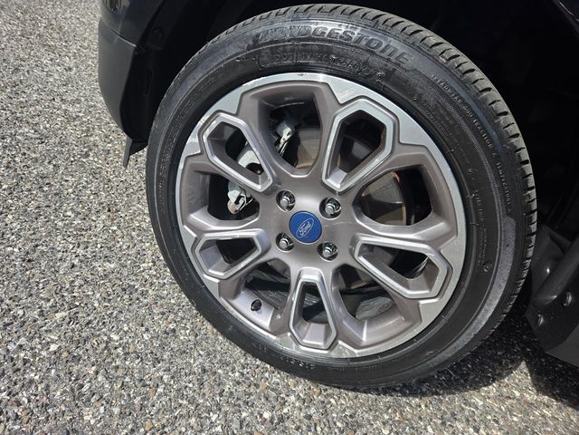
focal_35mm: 23
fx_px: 385
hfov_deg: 73.9
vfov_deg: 58.9
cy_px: 218
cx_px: 290
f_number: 1.8
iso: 80
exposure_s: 1/1636
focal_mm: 5.4
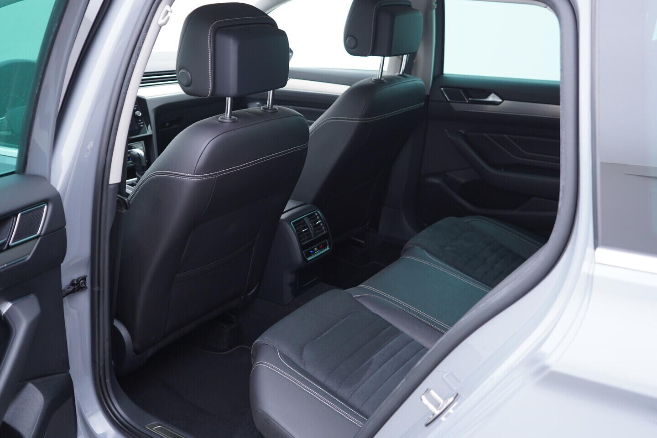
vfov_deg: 36.9
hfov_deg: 53.1
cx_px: 328
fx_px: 657
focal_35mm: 36
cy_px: 219
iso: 250
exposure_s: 1/40
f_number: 2.8
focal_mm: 24
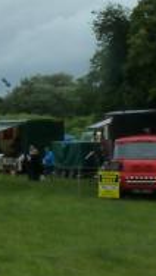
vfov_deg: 18.4
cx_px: -369
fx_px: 852
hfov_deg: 8.2
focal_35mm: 116
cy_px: 98
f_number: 5.6
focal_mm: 4.1
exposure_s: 1/400
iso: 125
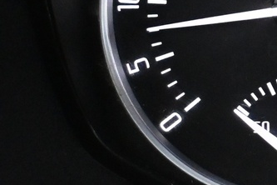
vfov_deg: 7.7
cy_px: -64
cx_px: 634
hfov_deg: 10.4
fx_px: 1346
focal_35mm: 175
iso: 4000
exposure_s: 1/40
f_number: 4.2
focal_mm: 24
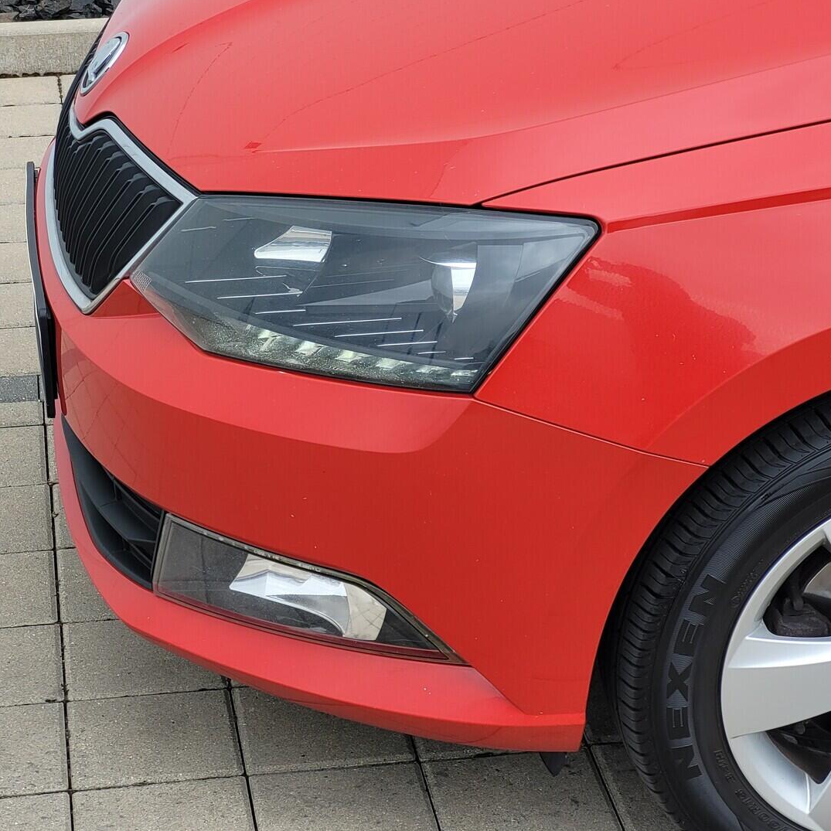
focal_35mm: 90
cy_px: 415
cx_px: 382
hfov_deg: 19.3
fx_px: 2444
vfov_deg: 19.3
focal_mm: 7.12
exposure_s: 1/100
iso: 32
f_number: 2.4
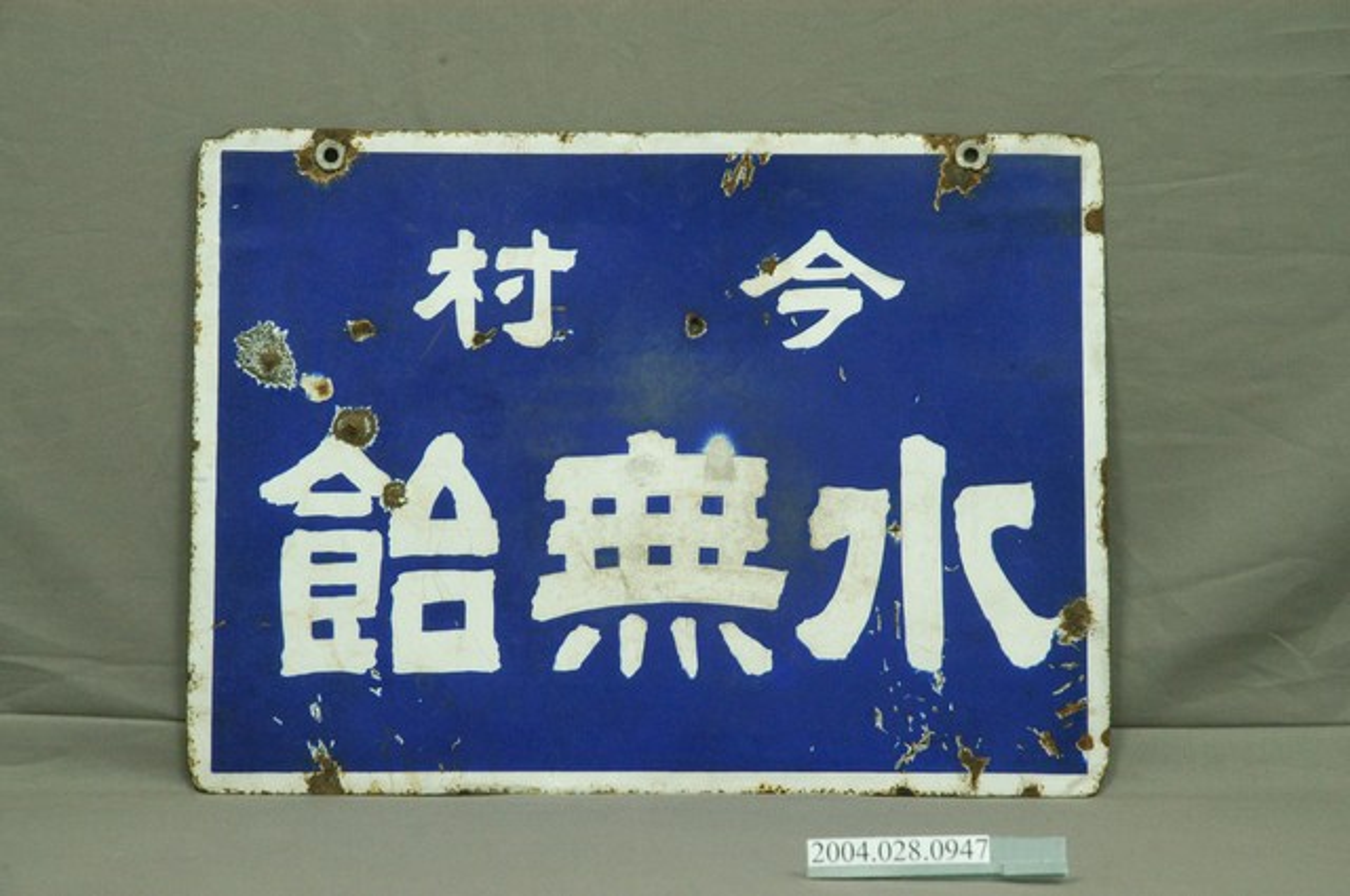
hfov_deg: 19.5
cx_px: 675
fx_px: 3932
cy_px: 448
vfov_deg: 13.0
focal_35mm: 105
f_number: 8
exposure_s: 1/8
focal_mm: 70
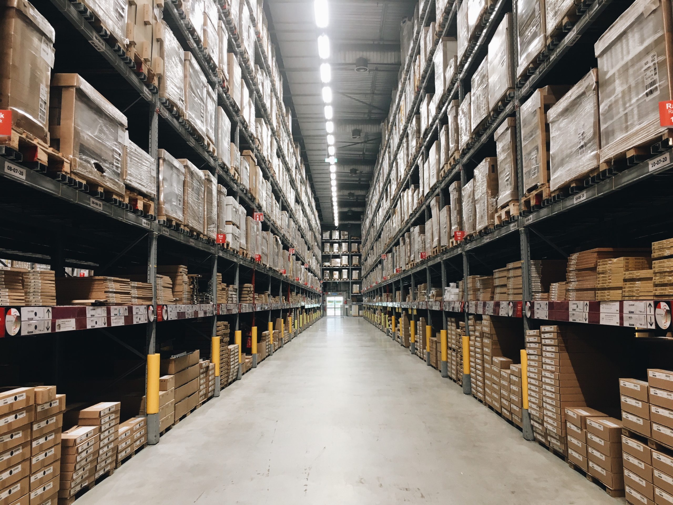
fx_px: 564
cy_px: 252
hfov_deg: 61.7
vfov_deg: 48.2
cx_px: 336
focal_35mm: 29
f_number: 2.2
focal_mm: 4.15
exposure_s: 1/33
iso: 80
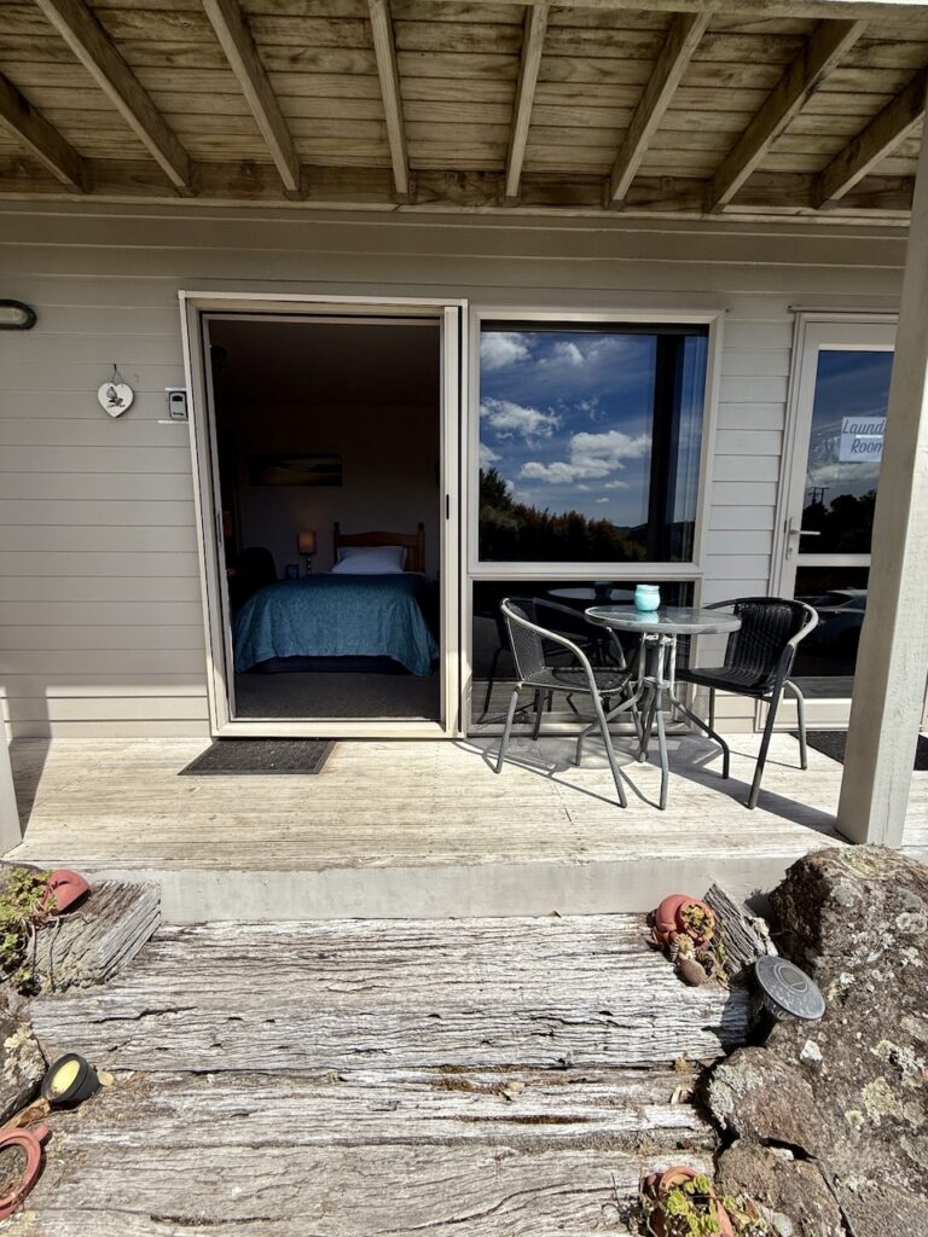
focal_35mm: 14
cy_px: 618
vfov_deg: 102.1
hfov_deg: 85.7
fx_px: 500
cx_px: 464
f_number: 2.2
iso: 50
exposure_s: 1/2410
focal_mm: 2.22
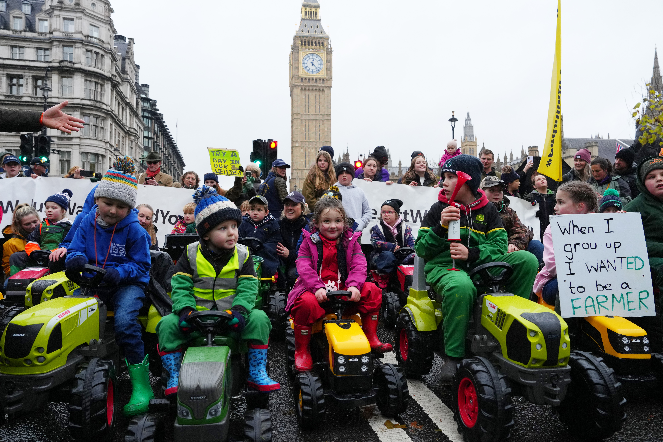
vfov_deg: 53.1
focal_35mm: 24
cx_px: 332
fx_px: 442
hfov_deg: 73.7
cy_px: 221
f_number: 5.6
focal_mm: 24
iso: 1600
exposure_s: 1/500
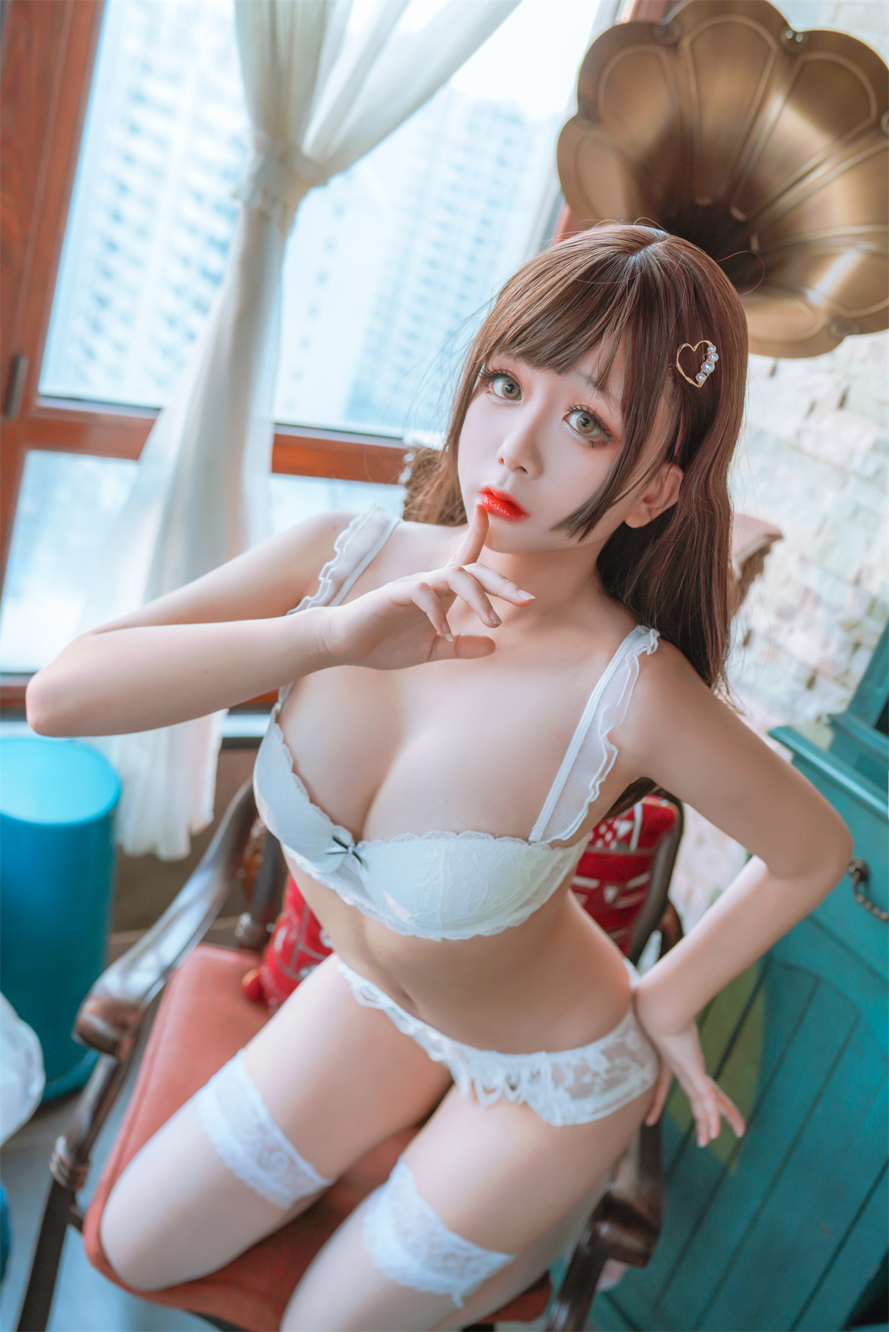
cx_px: 444
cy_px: 666
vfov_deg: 54.4
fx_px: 1296
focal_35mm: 35
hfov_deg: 37.9
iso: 500
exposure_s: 1/50
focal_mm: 35
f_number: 3.5
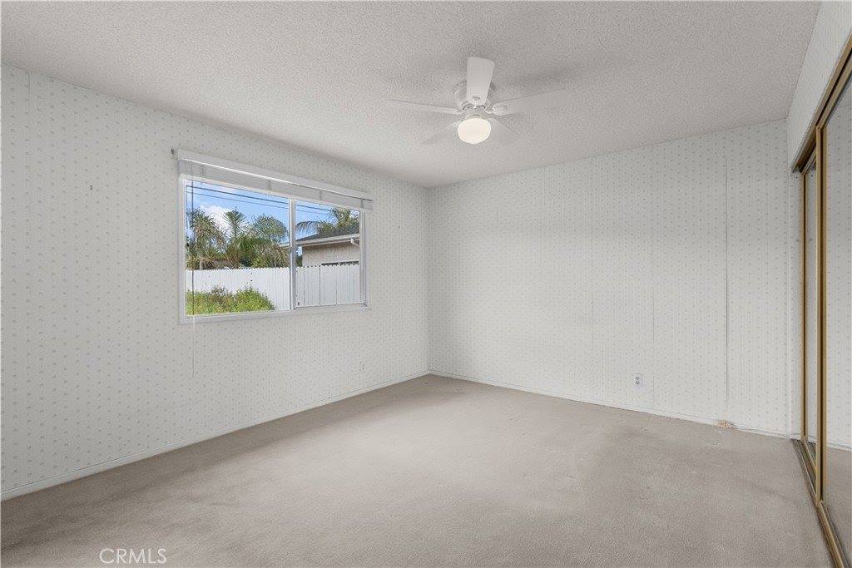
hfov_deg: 96.7
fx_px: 379
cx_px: 426
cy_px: 284
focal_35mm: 16
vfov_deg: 73.8
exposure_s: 1/60
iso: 2000
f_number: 8
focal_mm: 16
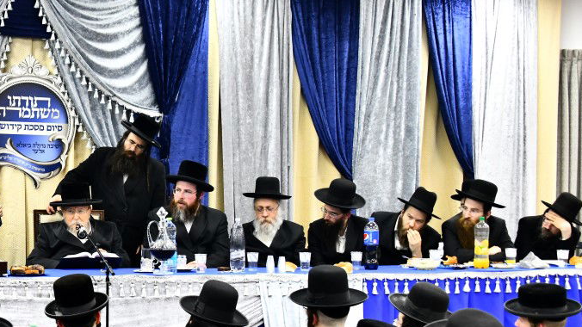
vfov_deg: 16.1
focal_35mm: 75
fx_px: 1157
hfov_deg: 27.5
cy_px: 213
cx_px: 88
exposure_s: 1/80
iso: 2000
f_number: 5.6
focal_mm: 42
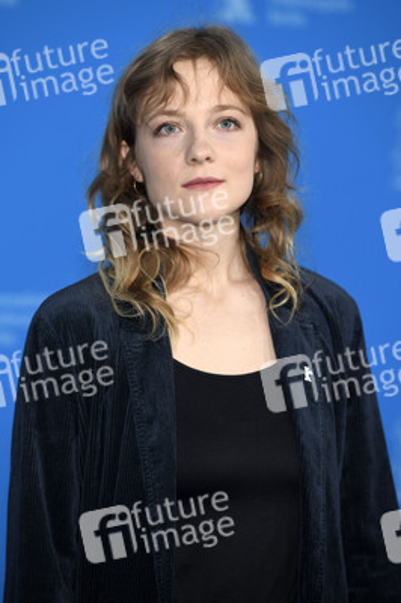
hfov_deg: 8.8
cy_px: 302
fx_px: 2594
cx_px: 200
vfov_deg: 13.3
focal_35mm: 155
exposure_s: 1/400
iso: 640
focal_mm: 155
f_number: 4
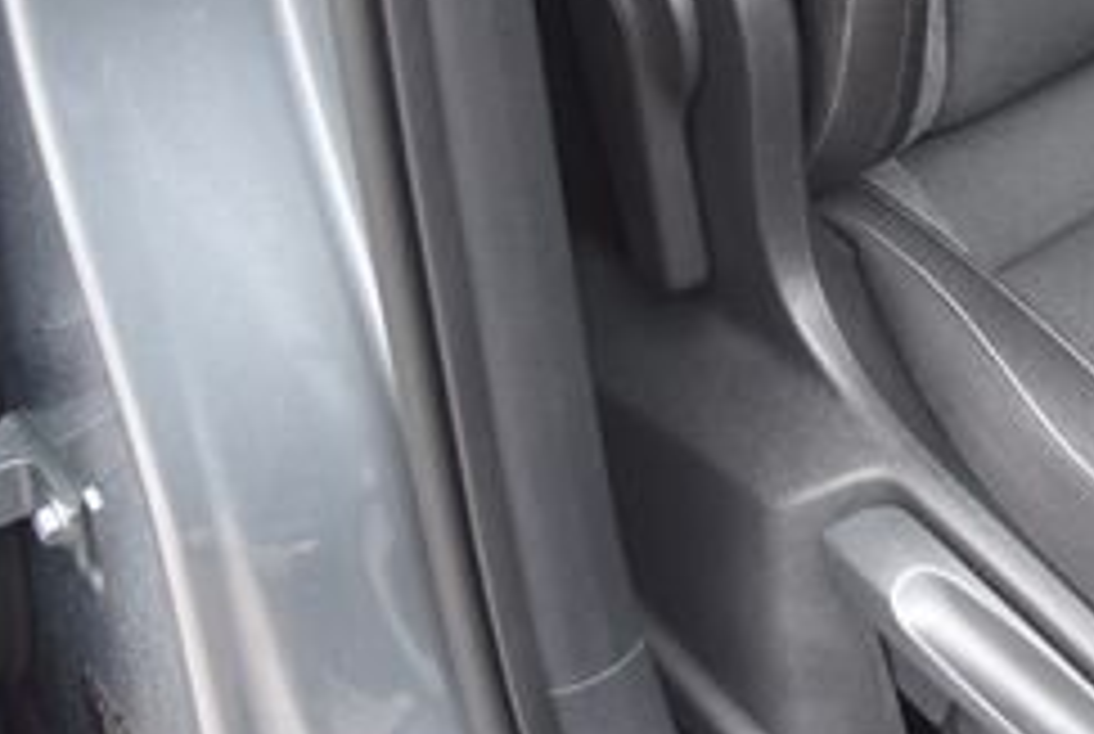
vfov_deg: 12.6
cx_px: 1184
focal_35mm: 101
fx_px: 3075
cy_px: -513
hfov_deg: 19.4
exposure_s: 1/50
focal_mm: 24
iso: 500
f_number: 4
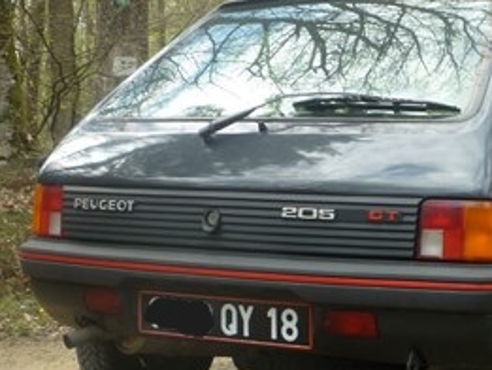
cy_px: 194
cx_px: 511
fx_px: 1010
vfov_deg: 20.7
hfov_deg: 25.8
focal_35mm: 71
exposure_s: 1/125
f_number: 3.3
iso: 80
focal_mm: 5.2
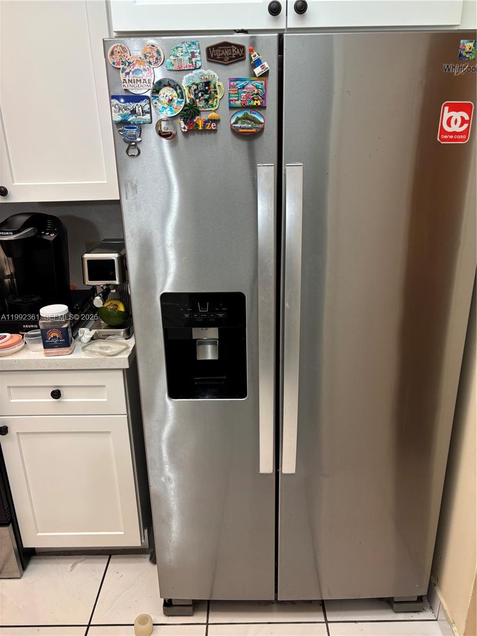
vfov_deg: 67.3
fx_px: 478
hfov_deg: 53.1
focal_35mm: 26
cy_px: 318
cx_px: 238
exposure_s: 1/60
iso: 100
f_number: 1.6
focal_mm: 5.96
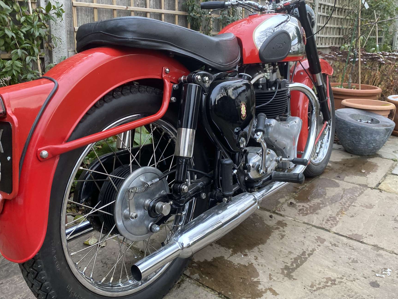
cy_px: 131
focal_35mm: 30
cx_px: 186
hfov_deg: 59.9
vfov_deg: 46.7
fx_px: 345
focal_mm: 4.25
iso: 250
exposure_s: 1/60
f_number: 1.8
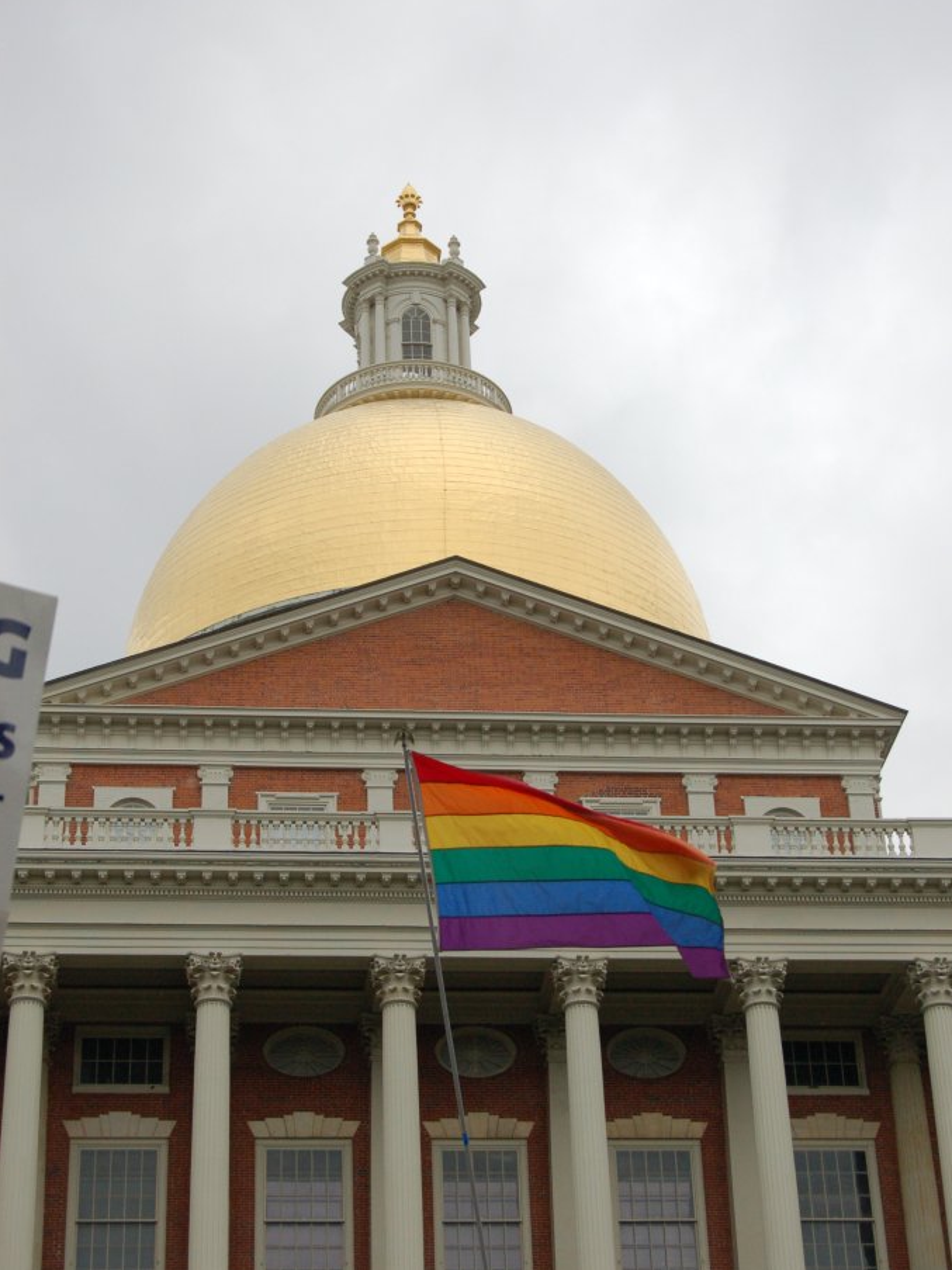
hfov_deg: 20.0
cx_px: 476
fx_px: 2697
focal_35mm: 74
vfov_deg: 26.5
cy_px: 591
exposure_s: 1/1250
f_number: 9
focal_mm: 45
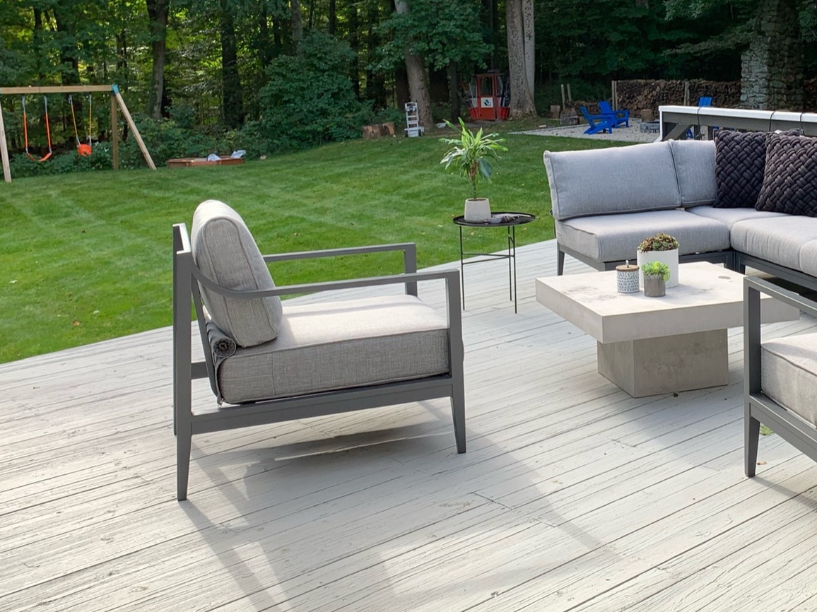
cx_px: 613
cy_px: 187
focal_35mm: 45
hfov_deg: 40.9
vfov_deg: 31.8
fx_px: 1062
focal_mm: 4.25
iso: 25
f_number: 1.8
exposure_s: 1/347
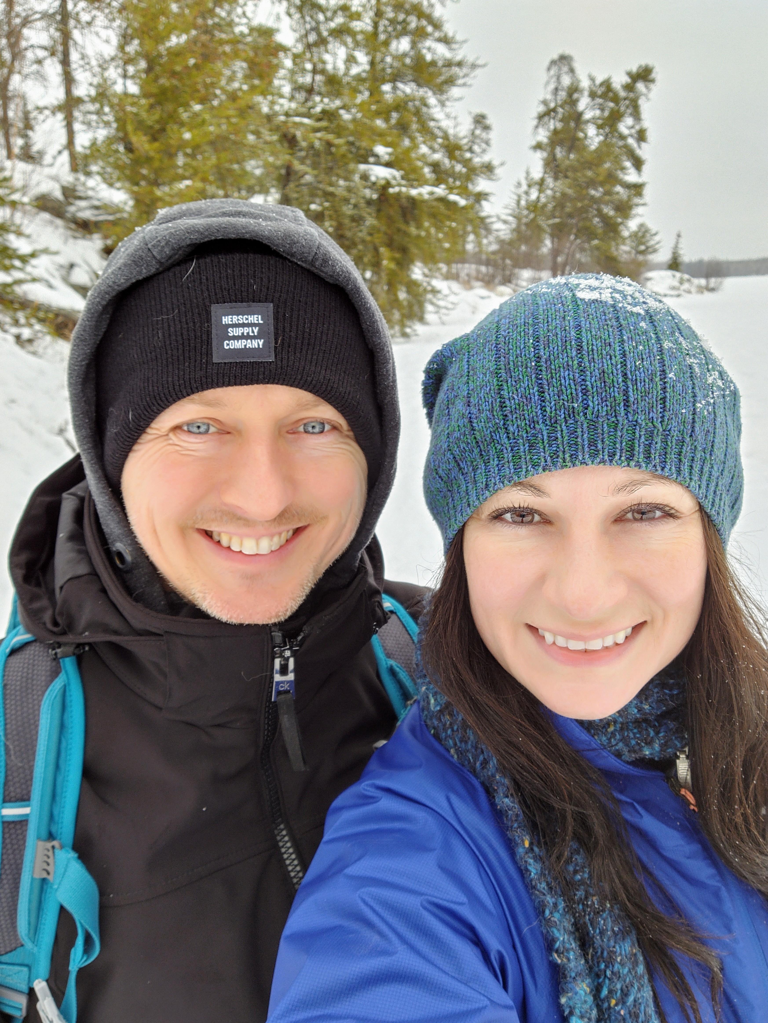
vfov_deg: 61.7
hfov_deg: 48.2
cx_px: 384
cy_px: 512
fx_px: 858
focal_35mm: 29
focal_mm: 3.86
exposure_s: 1/120
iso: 50
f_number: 1.9
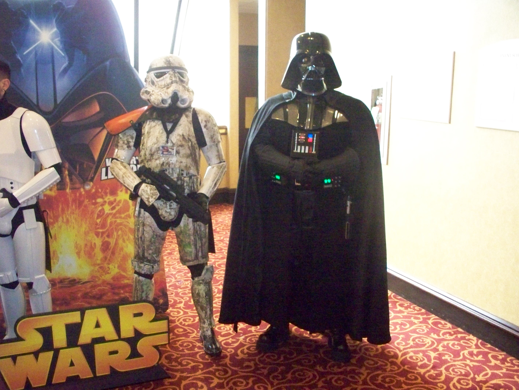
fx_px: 540
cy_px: 195
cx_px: 260
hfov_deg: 51.3
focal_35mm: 36
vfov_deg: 39.7
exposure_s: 1/60
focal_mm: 7.54
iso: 1600
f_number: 2.8
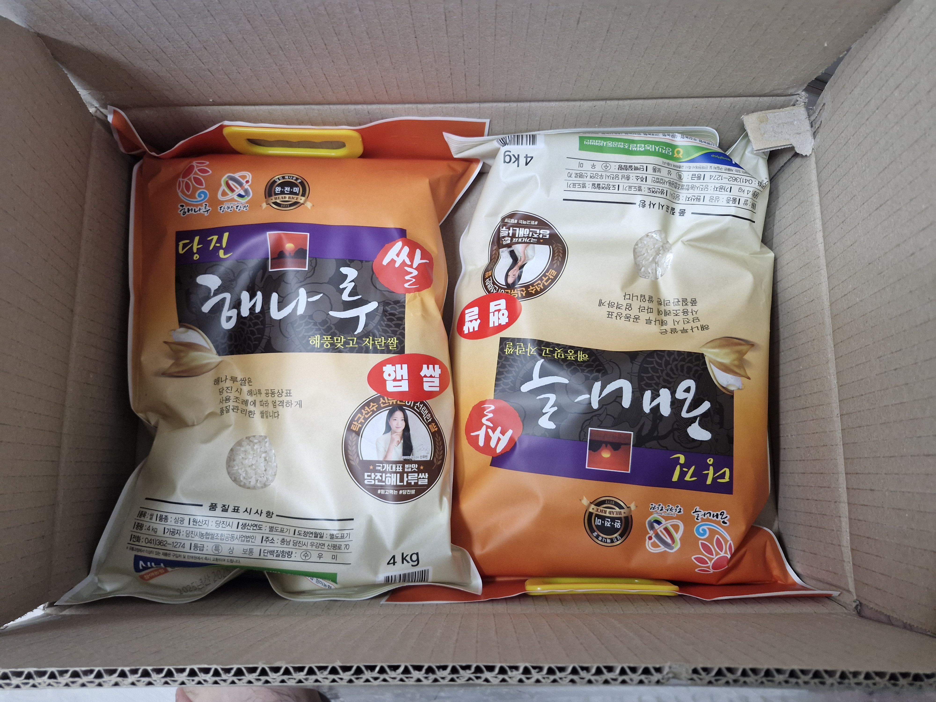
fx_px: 622
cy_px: 351
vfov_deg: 58.9
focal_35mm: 23
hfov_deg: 73.9
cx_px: 468
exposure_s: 1/120
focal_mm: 5.54
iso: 64
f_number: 1.8
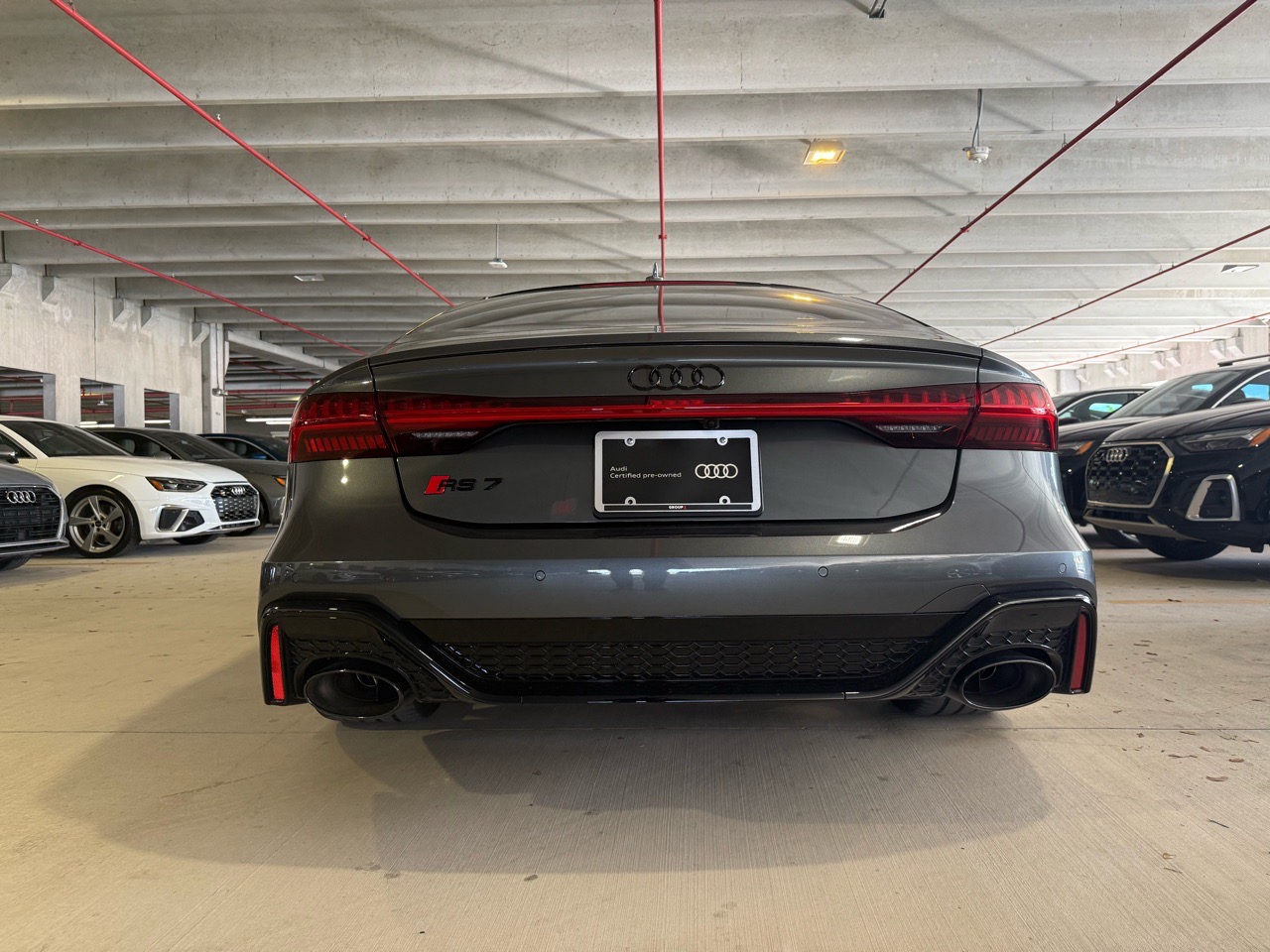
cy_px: 476
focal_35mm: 24
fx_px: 881
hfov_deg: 71.6
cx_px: 635
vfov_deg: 56.8
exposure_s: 1/120
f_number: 1.78
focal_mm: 6.76
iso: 200
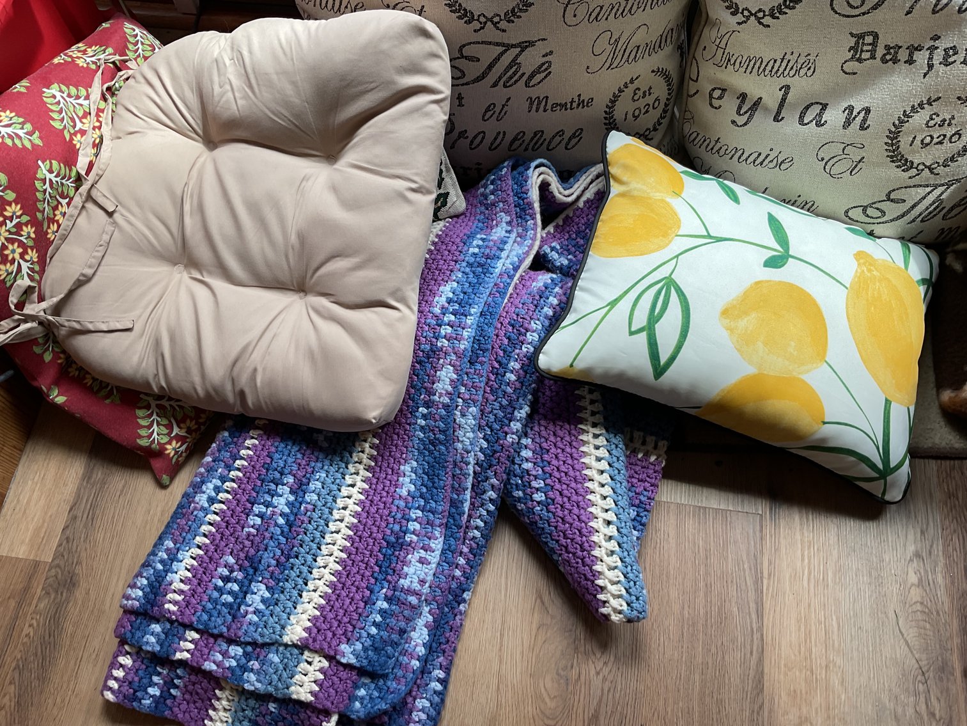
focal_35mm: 29
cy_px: 363
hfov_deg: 61.7
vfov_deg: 48.2
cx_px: 484
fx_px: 810
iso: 25
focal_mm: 3
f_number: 1.8
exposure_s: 1/120
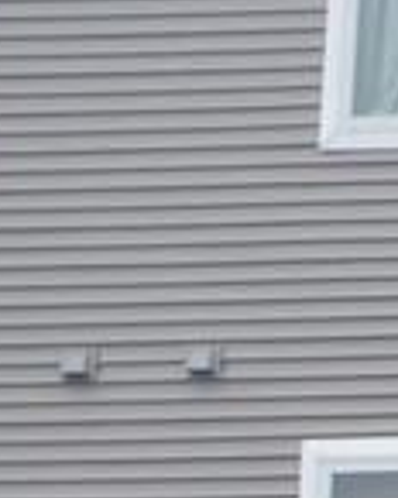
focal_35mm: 251
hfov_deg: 4.5
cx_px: 2443
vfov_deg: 7.4
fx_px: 3696
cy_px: 950
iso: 200
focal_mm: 18
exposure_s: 1/160
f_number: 6.3
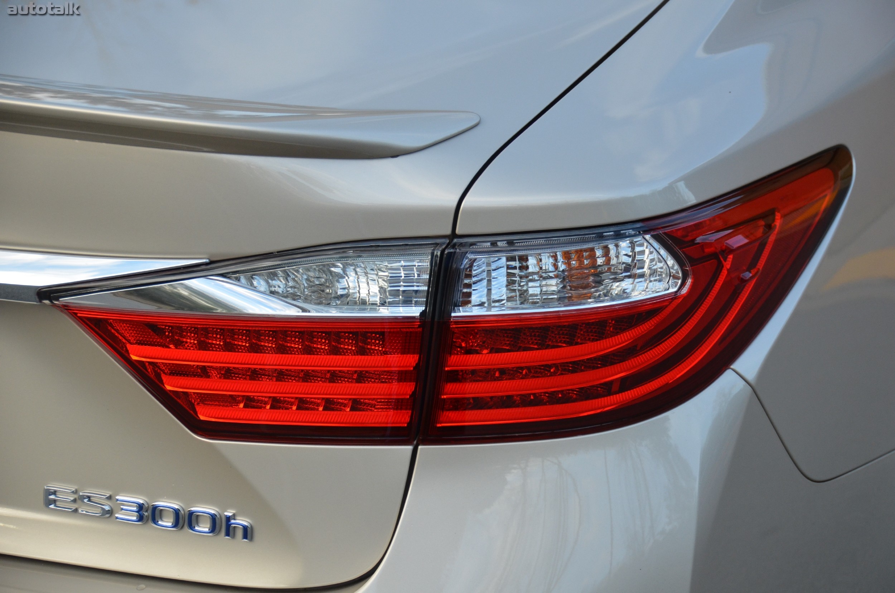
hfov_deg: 19.5
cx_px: 448
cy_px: 296
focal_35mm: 105
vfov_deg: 13.0
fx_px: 2605
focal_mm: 70
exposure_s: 1/640
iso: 800
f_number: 5
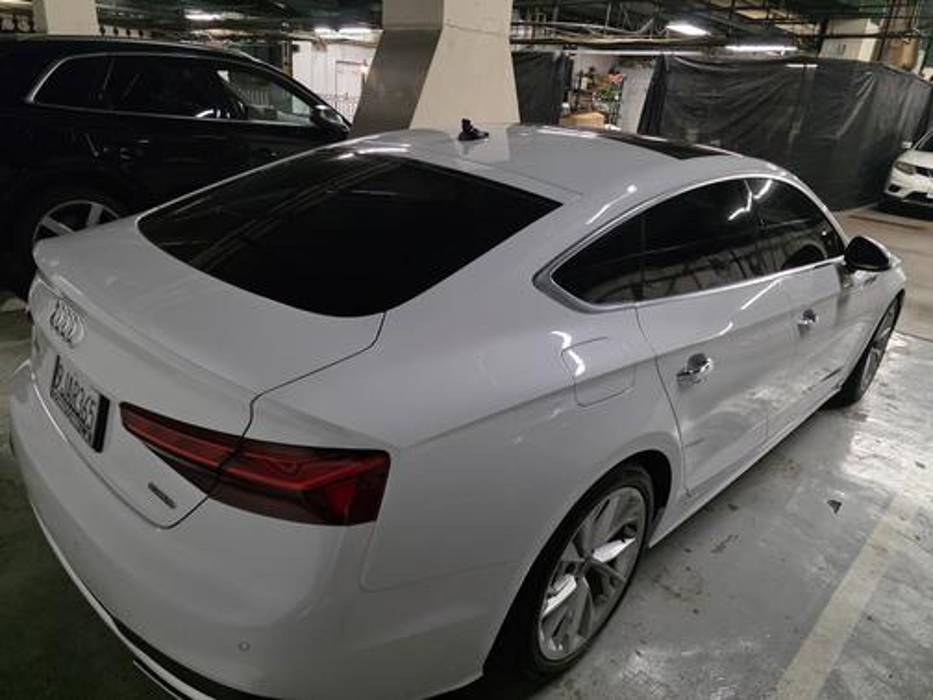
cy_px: 350
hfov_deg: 73.9
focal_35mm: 23
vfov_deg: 58.9
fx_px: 620
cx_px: 466
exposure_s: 1/120
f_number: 1.7
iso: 2000
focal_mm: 6.3
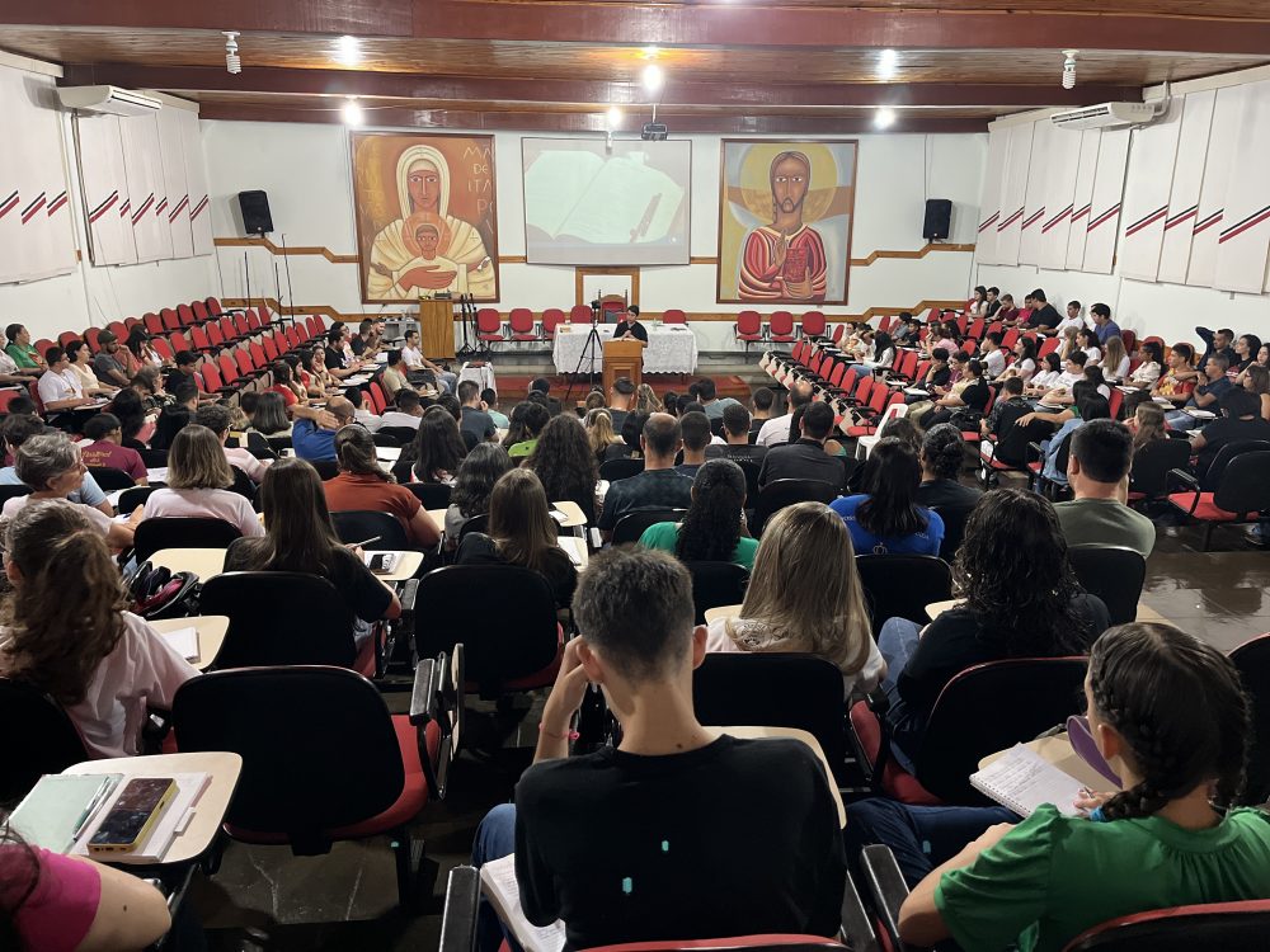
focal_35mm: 26
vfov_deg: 53.1
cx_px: 635
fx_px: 954
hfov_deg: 67.3
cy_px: 476
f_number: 1.6
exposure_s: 1/40
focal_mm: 5.1
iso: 500
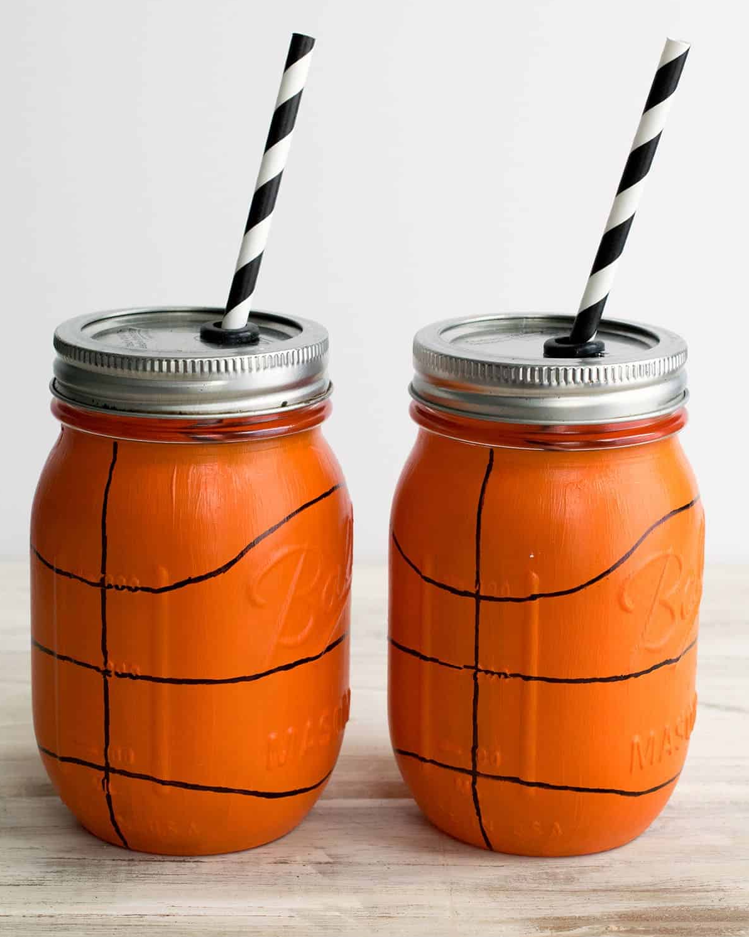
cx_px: 373
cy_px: 426
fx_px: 1885
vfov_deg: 27.9
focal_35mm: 68
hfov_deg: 22.5
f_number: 8
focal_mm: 40
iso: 640
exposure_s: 1/80
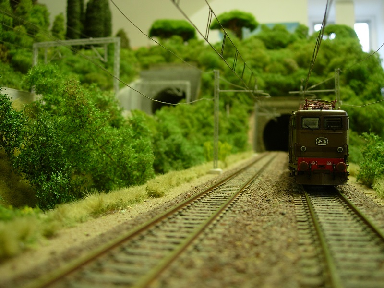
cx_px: 192
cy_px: 144
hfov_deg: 49.0
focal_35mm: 38
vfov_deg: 37.7
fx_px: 422
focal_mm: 7.8
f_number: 2.8
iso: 79
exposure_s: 1/4.2
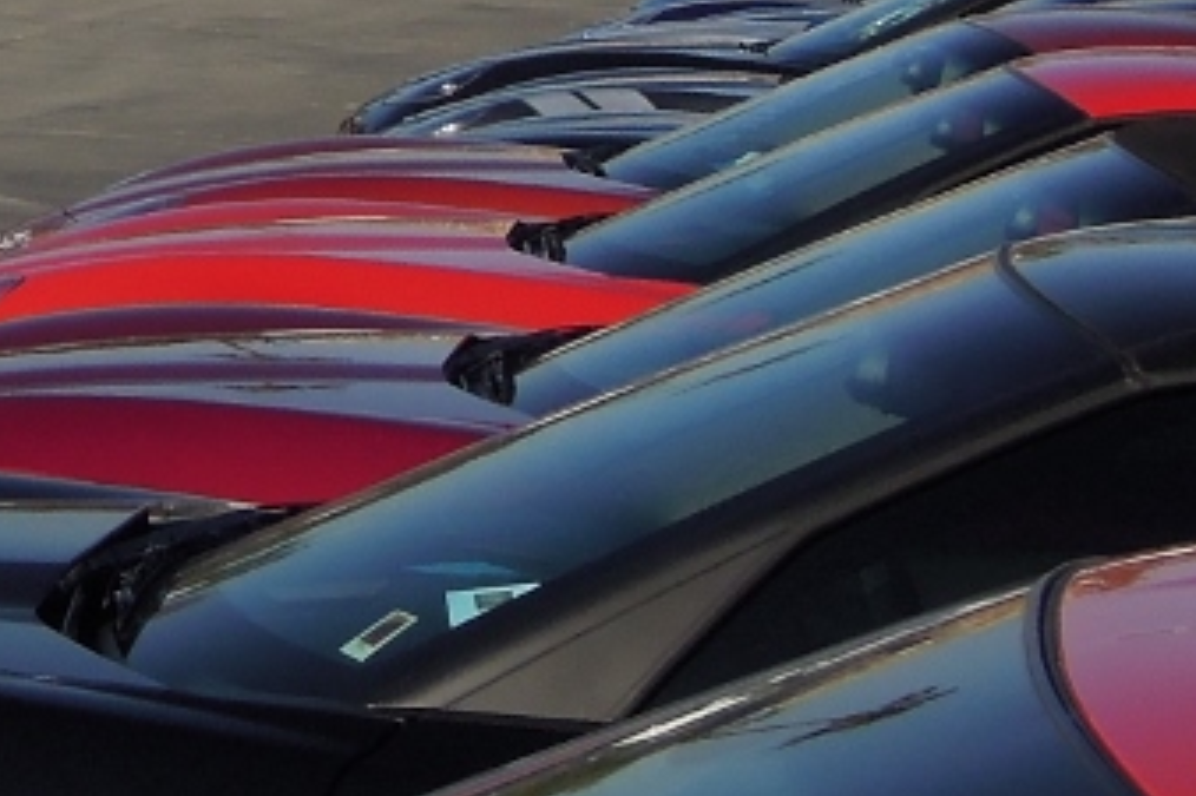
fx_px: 6541
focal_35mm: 197
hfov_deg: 10.1
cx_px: -548
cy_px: -718
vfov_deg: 6.8
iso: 160
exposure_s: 1/1250
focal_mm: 9
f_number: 4.7
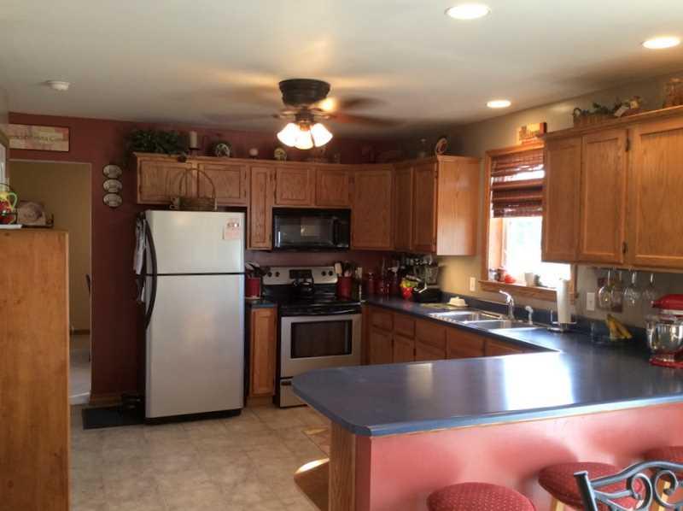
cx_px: 342
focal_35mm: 32
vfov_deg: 44.1
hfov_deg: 56.9
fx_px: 631
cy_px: 256
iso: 64
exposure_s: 1/24
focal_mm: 3.3
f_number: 2.4
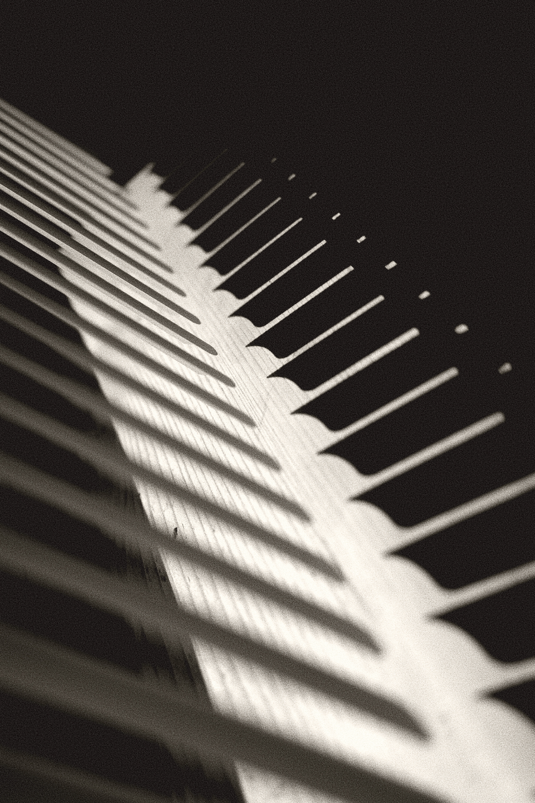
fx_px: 892
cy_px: 402
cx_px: 268
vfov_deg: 48.5
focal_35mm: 40
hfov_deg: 33.4
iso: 200
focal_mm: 26
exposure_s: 1/800
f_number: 2.8
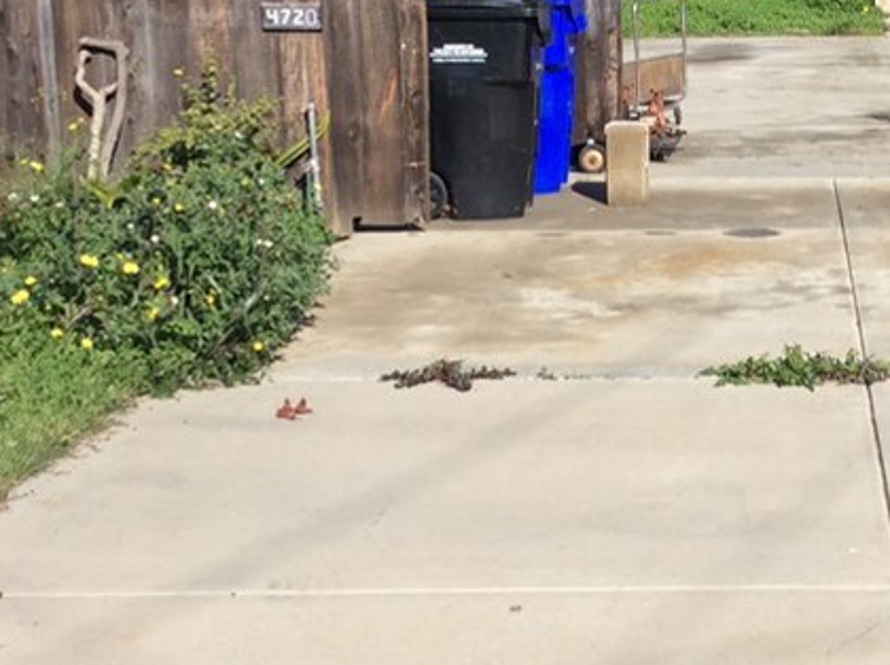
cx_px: 723
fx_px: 2003
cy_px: 247
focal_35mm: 78
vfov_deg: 18.8
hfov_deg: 24.6
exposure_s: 1/1684
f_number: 2.4
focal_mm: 3.3
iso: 32
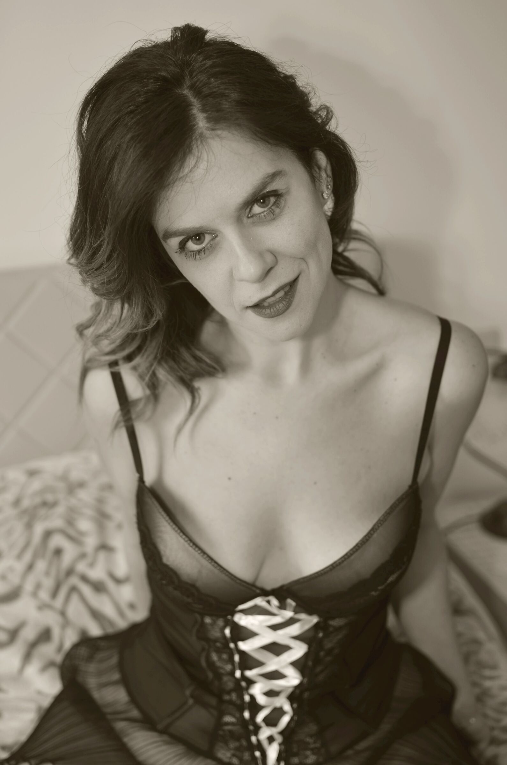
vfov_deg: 37.9
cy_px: 382
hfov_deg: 25.6
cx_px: 254
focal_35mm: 52
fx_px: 1114
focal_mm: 35
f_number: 1.8
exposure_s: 1/80
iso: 100
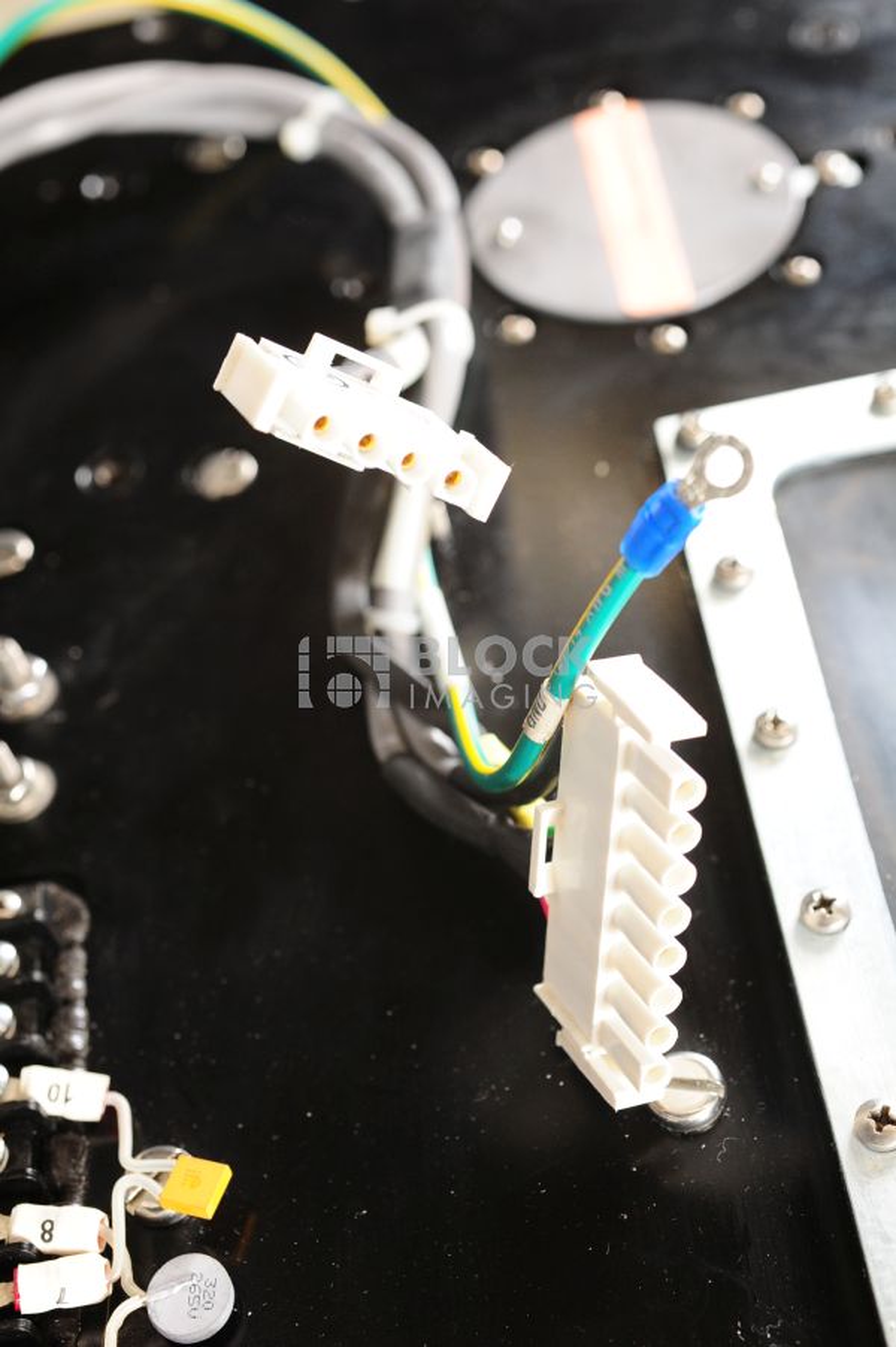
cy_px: 674
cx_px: 448
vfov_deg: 39.6
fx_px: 1869
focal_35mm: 50
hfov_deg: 27.0
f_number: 7.1
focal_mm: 50
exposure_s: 1/125
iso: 1600
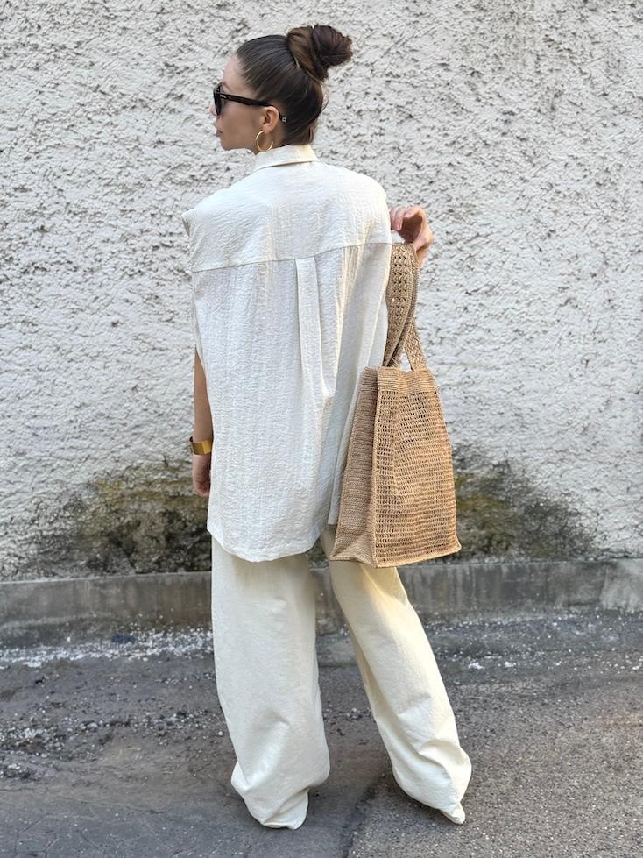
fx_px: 1189
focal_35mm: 48
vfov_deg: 39.7
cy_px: 429
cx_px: 322
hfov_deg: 30.3
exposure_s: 1/604
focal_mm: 6.76
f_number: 1.78
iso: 64
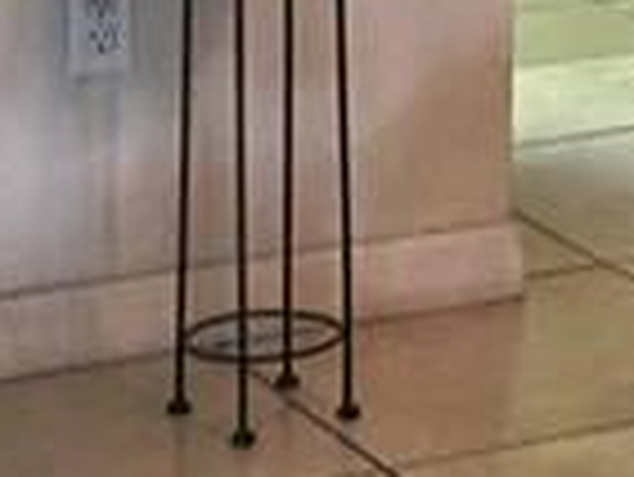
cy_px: -702
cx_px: 773
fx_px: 3868
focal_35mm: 211
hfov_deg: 9.2
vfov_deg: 6.7
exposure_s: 1/30
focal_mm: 4.15
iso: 100
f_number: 2.2
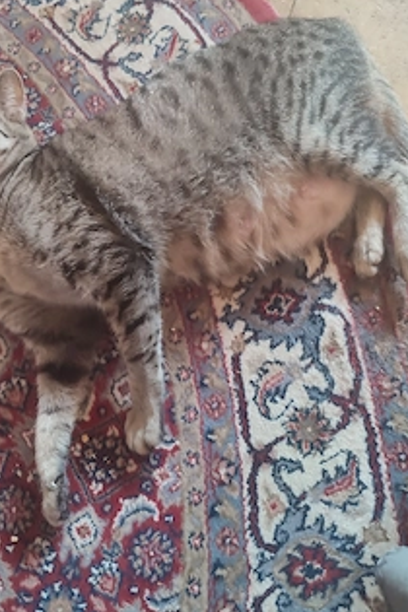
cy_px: 274
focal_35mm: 33
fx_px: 561
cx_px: 165
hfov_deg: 39.8
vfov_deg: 57.1
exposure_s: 1/20
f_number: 1.9
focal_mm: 6.04
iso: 618
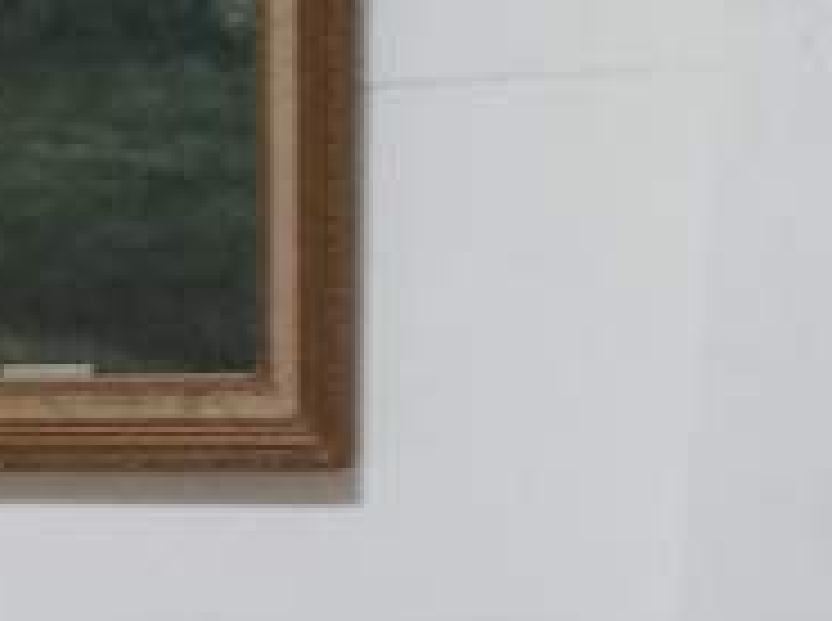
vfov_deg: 11.6
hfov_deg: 16.5
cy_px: 1134
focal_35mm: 117
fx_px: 2807
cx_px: -31
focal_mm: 3.69
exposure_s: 1/20
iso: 640
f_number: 1.8
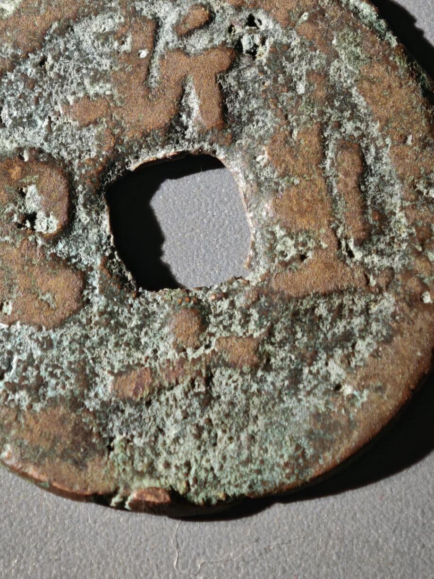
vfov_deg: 11.7
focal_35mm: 169
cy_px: 186
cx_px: 183
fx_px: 2825
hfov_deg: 8.8
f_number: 2
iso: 500
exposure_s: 1/100
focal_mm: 9
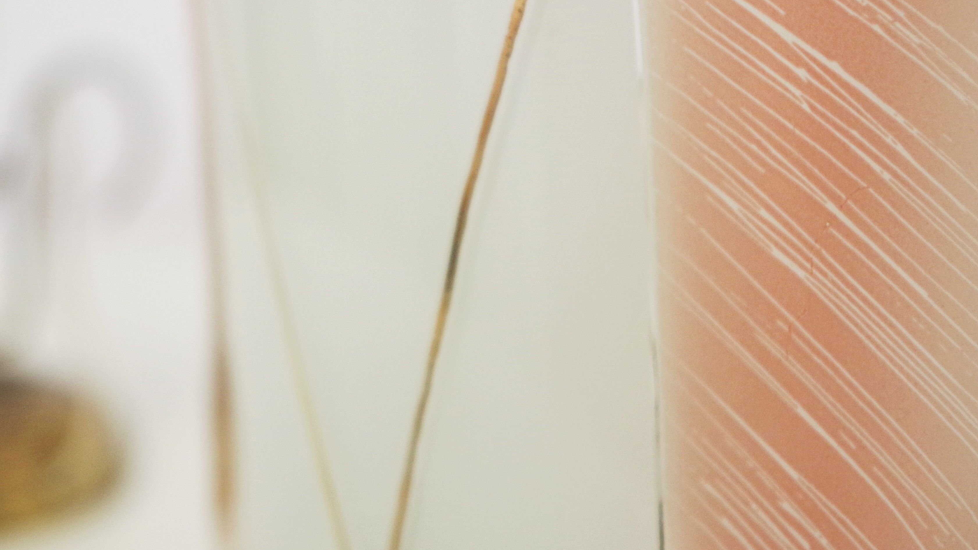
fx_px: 2230
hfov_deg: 24.7
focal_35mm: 86
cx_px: 389
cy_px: 158
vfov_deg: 14.0
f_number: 4
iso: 400
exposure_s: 1/60
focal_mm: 30.63
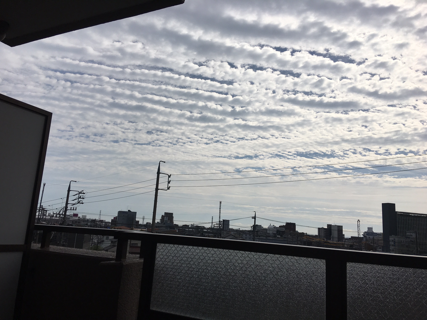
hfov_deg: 61.7
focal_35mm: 29
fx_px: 358
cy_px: 160
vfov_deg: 48.2
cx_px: 214
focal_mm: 4.15
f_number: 2.2
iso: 25
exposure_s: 1/5917
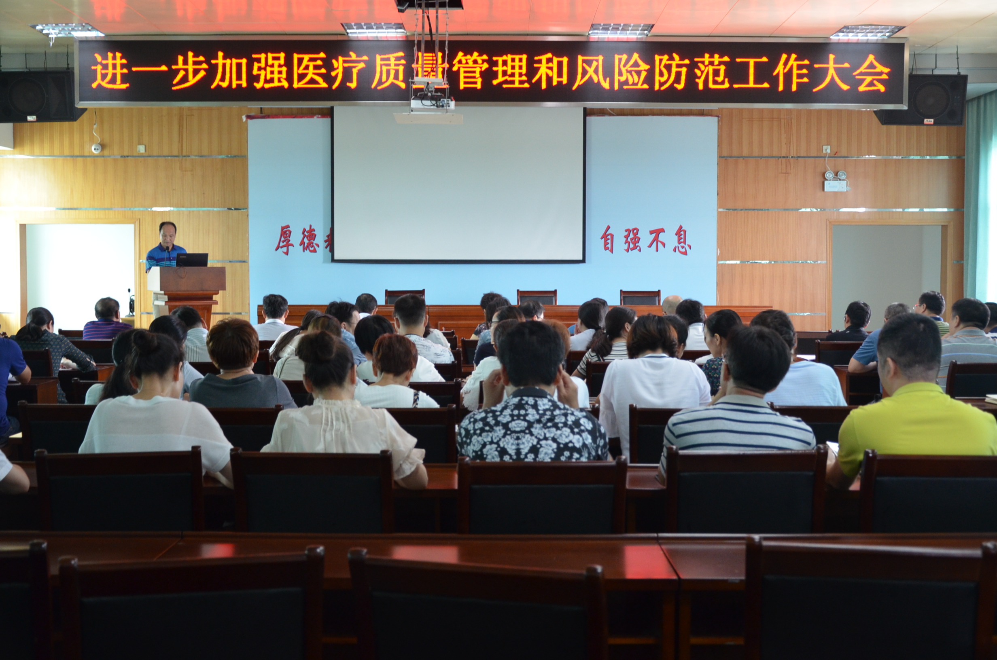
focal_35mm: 45
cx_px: 498
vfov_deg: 29.7
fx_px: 1244
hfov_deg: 43.7
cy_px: 330
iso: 1000
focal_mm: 30
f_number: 4.2
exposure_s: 1/30
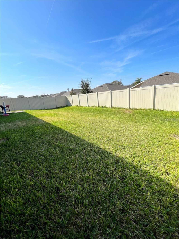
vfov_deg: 106.2
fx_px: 90
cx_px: 90
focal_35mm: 13
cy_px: 120
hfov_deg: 89.9
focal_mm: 1.57
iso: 32
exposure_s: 1/1575
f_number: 1.8
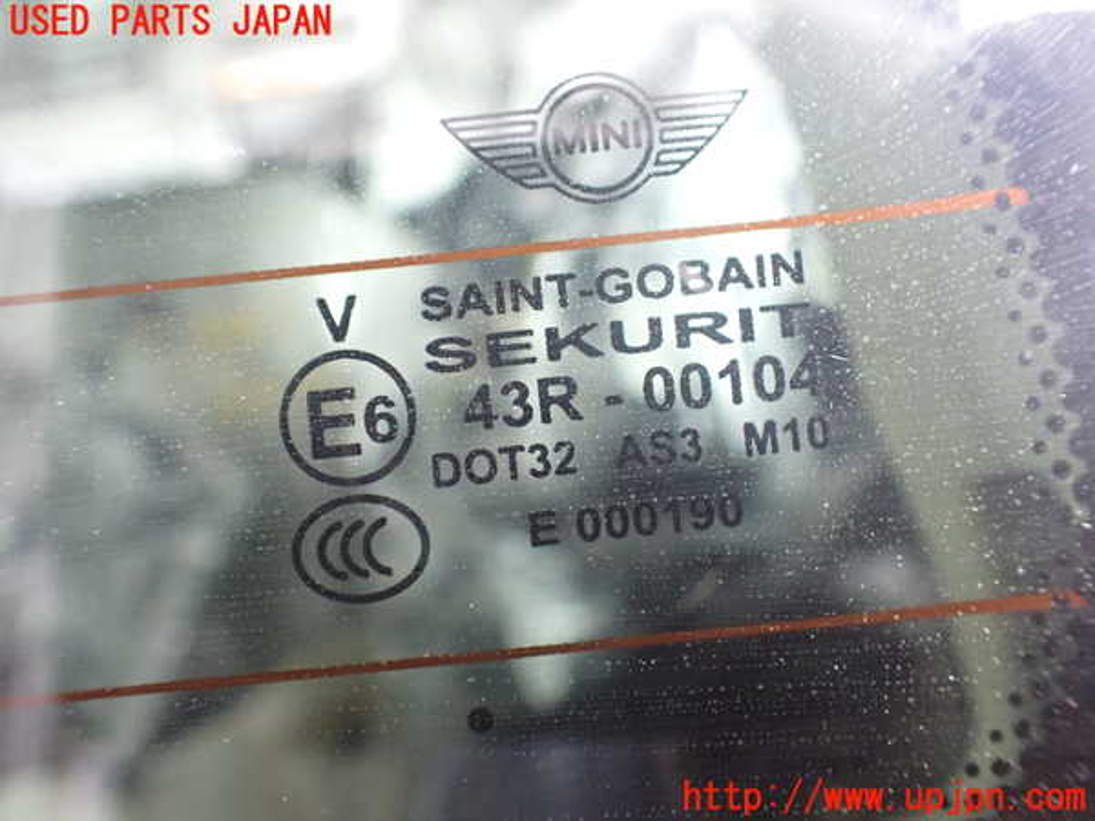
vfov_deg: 46.8
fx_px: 949
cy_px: 410
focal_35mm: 30
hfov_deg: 60.0
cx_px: 548
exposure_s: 1/100
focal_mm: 5.4
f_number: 2.3
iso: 800
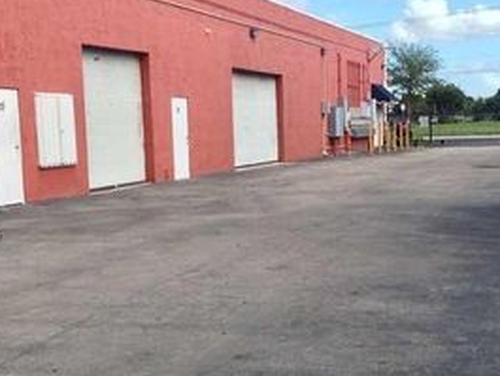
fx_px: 954
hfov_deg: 29.4
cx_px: 279
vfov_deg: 22.2
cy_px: 235
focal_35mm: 66
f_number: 2.4
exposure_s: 1/1513
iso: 50
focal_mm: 4.28
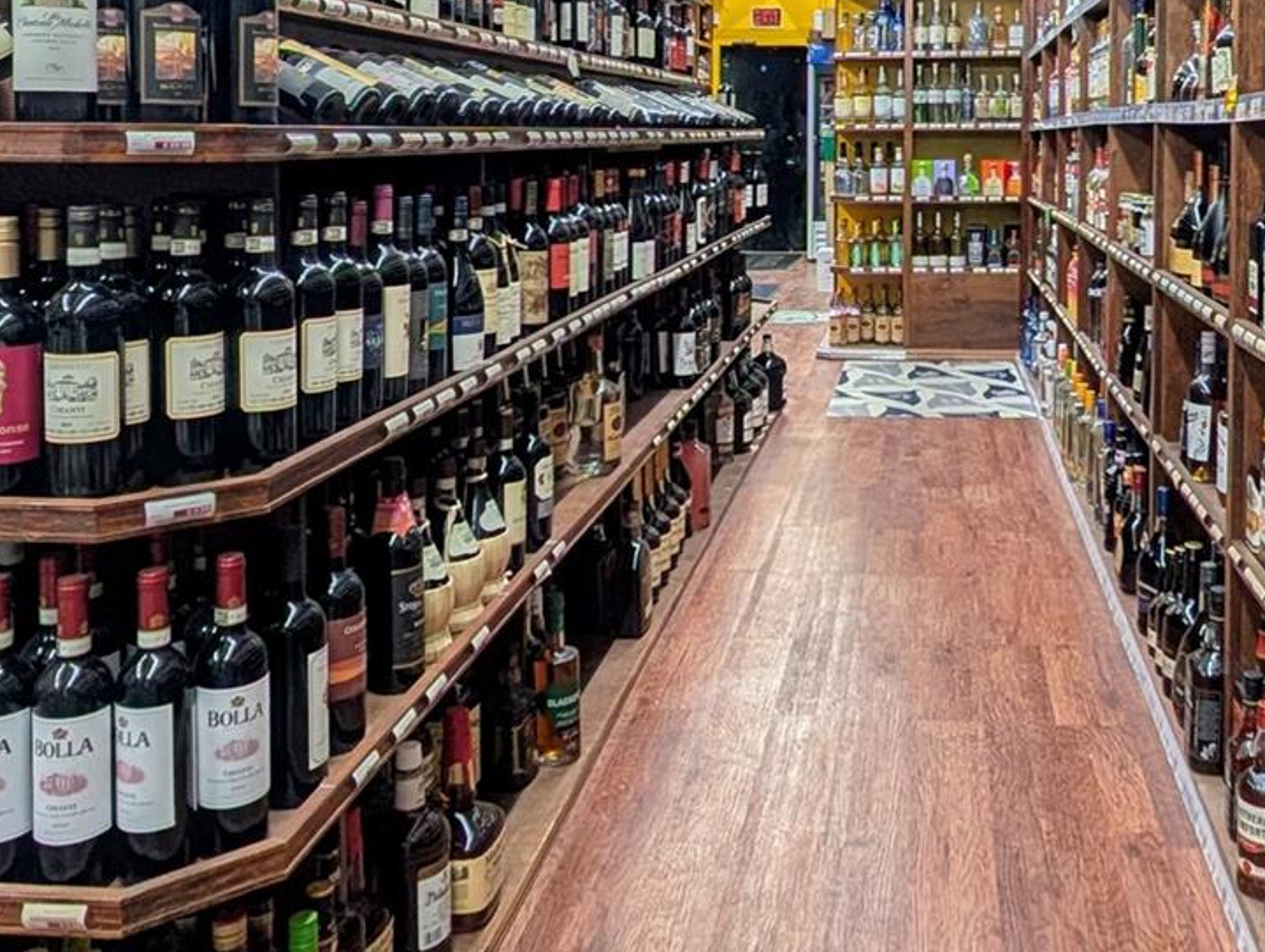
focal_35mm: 34
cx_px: 868
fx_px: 1244
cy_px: 174
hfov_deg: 52.6
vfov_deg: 40.0
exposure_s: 1/123
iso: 60
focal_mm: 2.02
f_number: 1.7
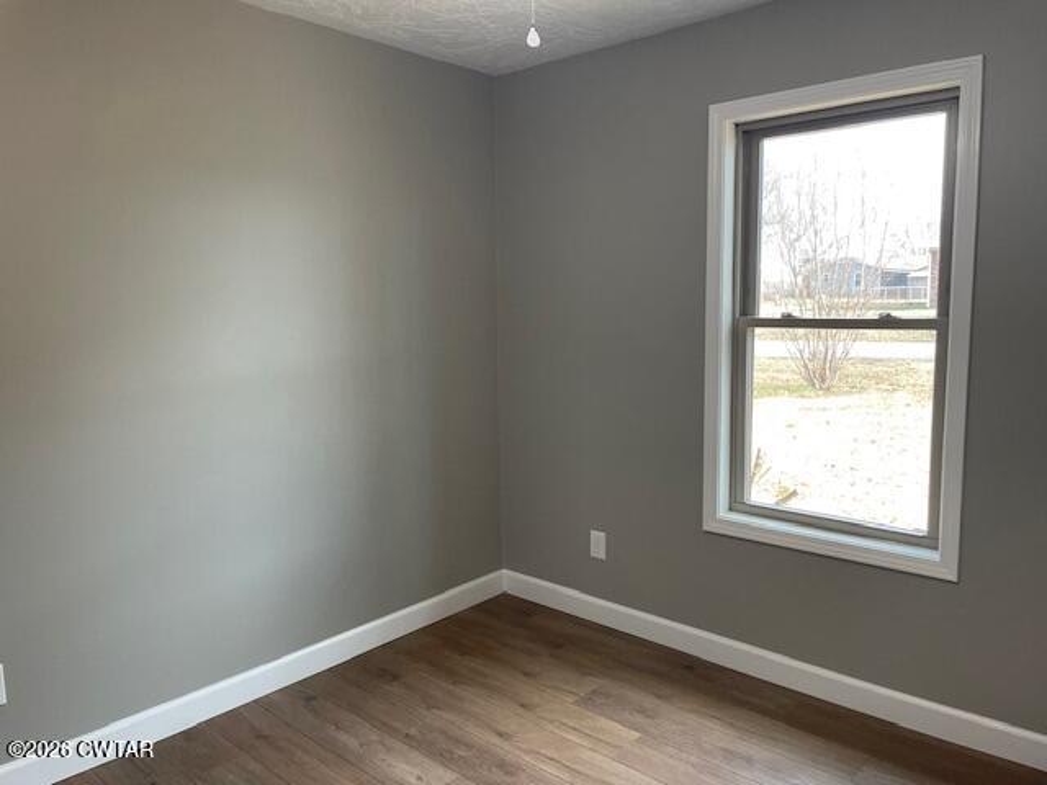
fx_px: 786
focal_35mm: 26
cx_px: 524
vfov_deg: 53.1
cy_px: 392
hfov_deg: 67.3
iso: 125
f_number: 1.6
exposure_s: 1/120
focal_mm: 4.2
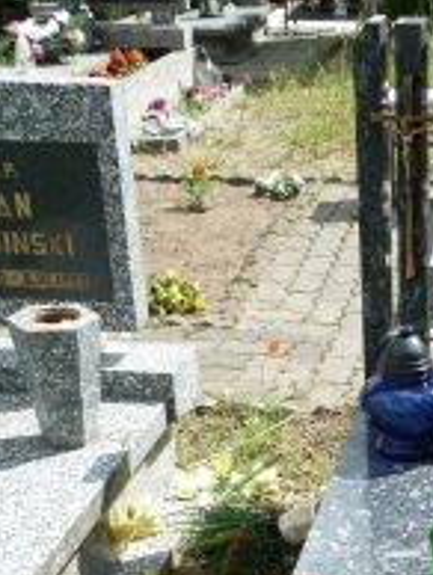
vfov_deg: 22.8
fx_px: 1315
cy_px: 679
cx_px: 501
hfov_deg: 17.9
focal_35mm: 79
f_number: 4
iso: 80
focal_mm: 5.3
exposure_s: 1/320
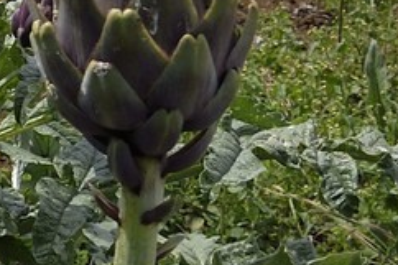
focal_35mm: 205
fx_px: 2265
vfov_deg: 6.5
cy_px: -216
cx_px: -809
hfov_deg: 8.4
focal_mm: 31
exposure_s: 1/200
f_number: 11
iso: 200
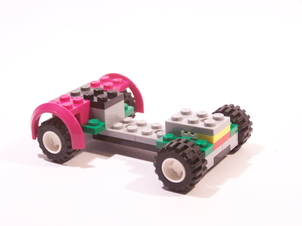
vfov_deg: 19.6
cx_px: 151
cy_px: 113
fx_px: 654
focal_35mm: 75
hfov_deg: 26.0
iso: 400
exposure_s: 1/45
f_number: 3.2
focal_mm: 12.4
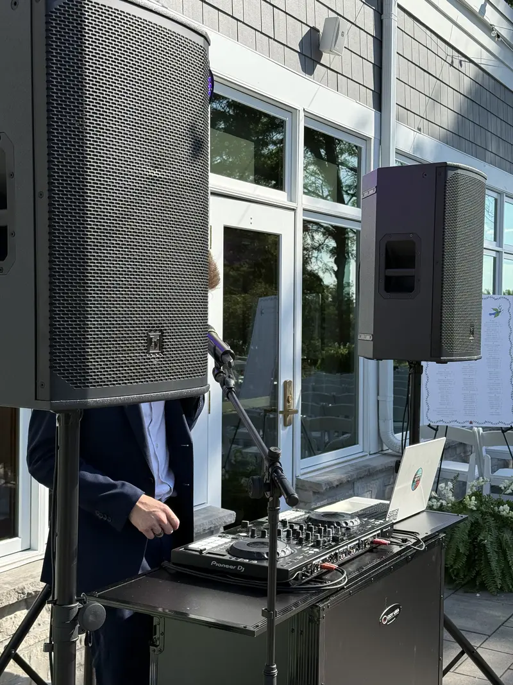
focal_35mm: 48
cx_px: 256
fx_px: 949
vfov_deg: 39.7
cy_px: 342
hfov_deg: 30.3
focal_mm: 6.76
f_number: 1.78
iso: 80
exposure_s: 1/2865
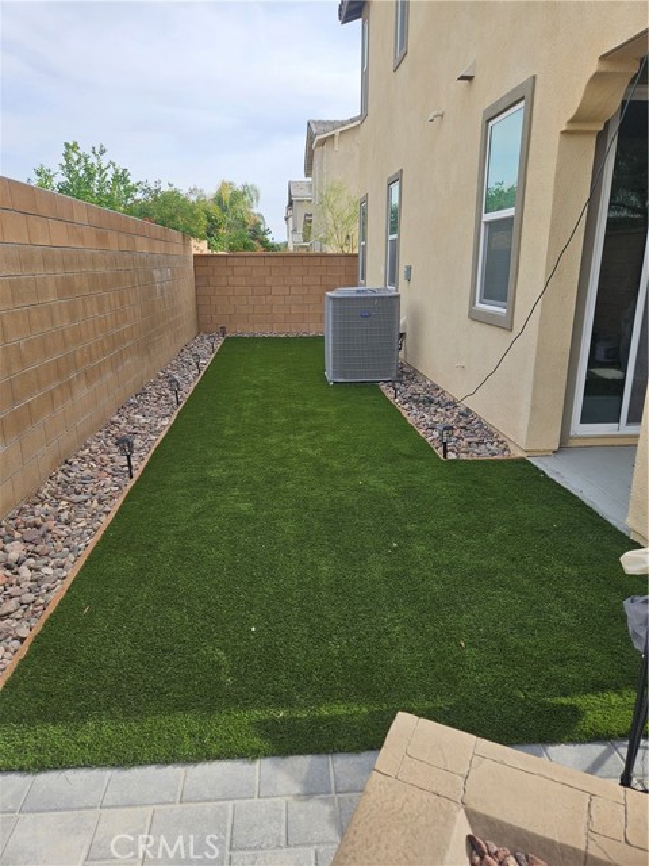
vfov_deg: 73.9
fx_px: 575
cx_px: 324
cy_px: 433
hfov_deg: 58.9
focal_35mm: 23
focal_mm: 5.4
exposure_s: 1/924
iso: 25
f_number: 1.8
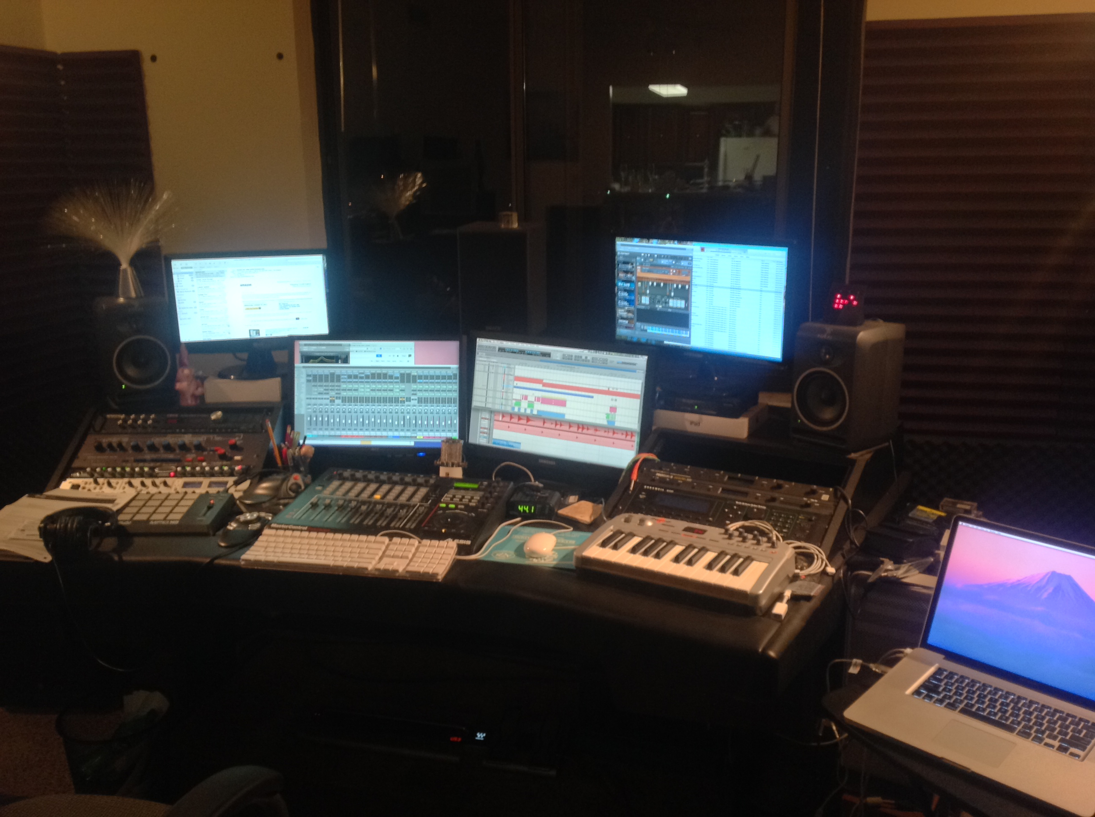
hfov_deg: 52.7
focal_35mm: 35
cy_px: 408
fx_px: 1105
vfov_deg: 40.6
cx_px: 548
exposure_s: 1/15
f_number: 2.4
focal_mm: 4.28
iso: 200
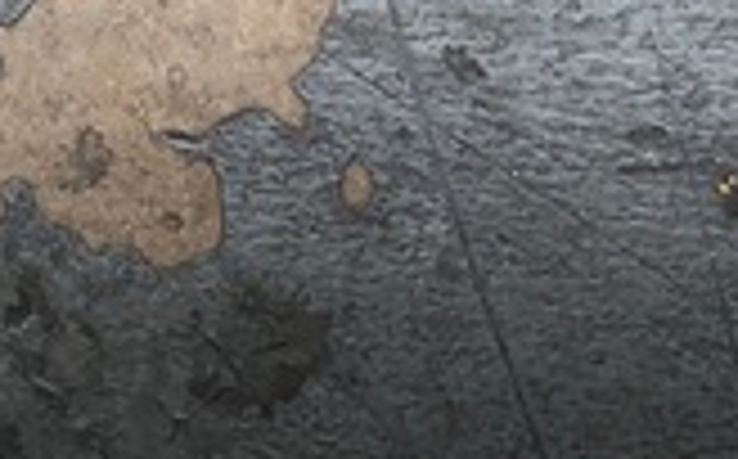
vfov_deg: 8.0
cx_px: 50
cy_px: -788
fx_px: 2912
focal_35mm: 145
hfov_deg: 14.3
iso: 50
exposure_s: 1/120
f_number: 1.8
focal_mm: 4
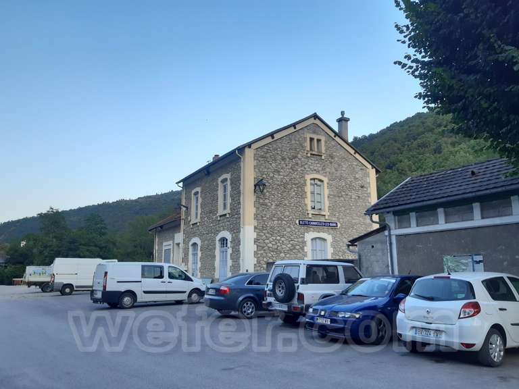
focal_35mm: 26
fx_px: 390
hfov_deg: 67.3
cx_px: 260
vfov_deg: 53.1
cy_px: 194
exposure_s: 1/271
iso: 40
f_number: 1.7
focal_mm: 3.92
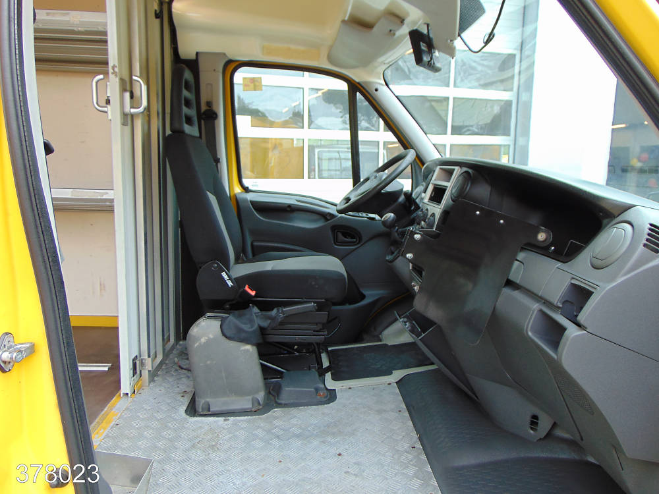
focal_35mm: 25
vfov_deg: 54.9
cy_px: 247
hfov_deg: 69.4
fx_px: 476
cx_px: 330
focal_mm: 4.5
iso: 80
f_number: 3
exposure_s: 1/60
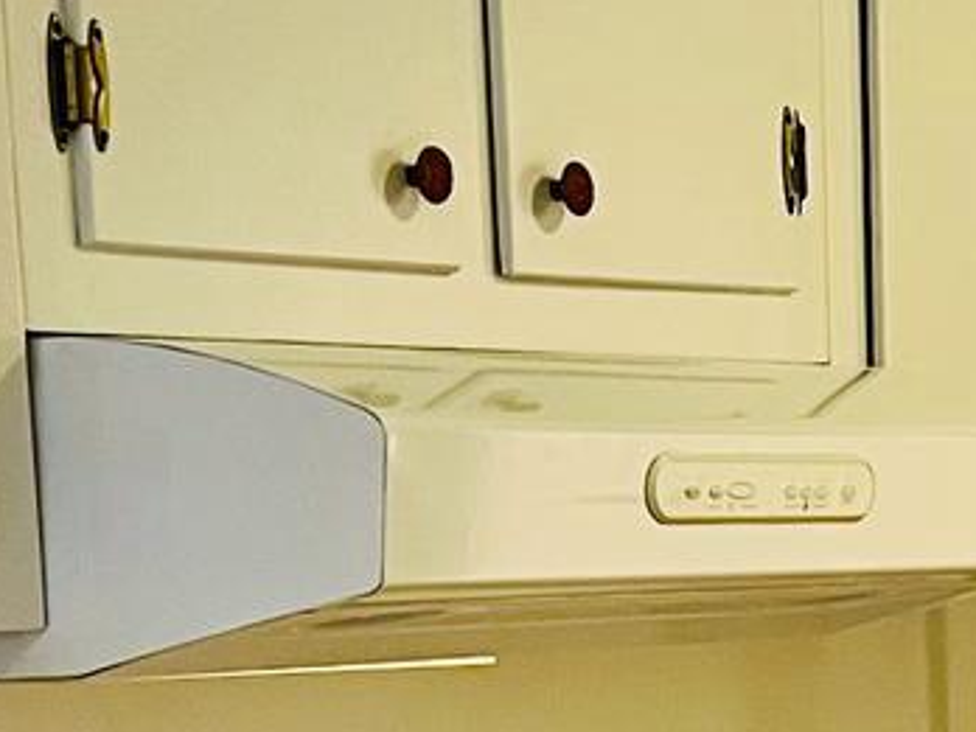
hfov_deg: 12.7
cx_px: 1060
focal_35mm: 153
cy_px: 1383
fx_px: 4314
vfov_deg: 9.2
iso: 400
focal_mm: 5.7
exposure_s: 1/60
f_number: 1.5
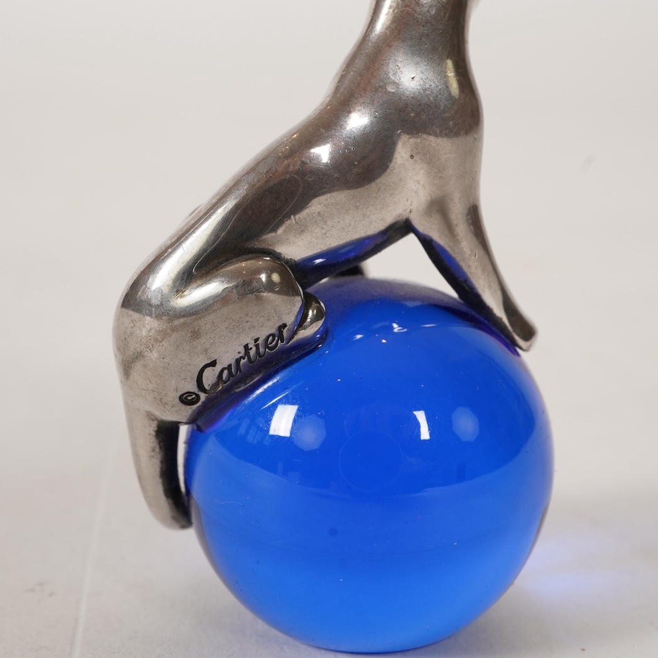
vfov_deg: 29.5
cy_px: 265
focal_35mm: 58
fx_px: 1247
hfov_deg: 29.6
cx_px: 331
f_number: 22
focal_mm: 30
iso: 400
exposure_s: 1/125
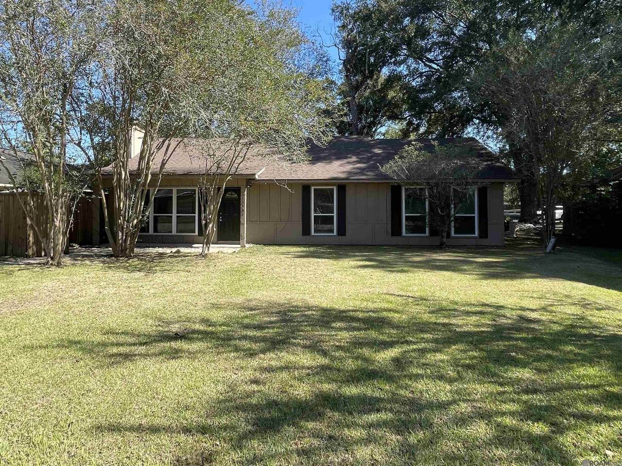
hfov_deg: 87.8
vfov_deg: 71.6
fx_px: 323
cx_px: 311
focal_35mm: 18
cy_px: 233
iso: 25
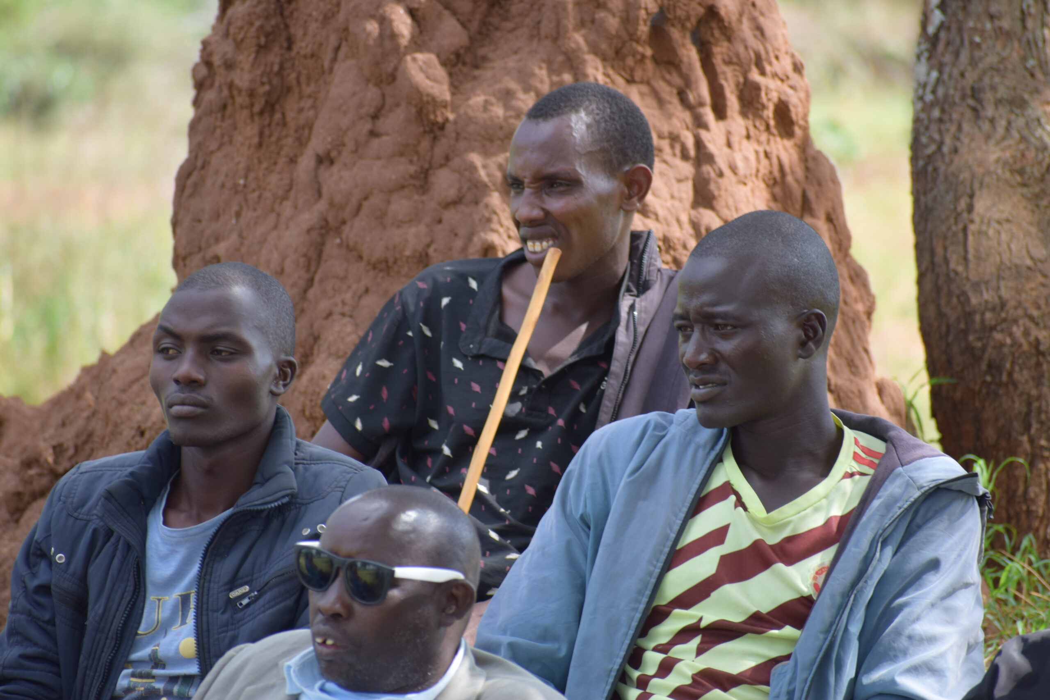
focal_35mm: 360
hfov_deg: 5.7
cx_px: 525
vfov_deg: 3.8
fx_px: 10500
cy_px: 350
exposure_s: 1/125
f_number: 6
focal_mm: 240
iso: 110
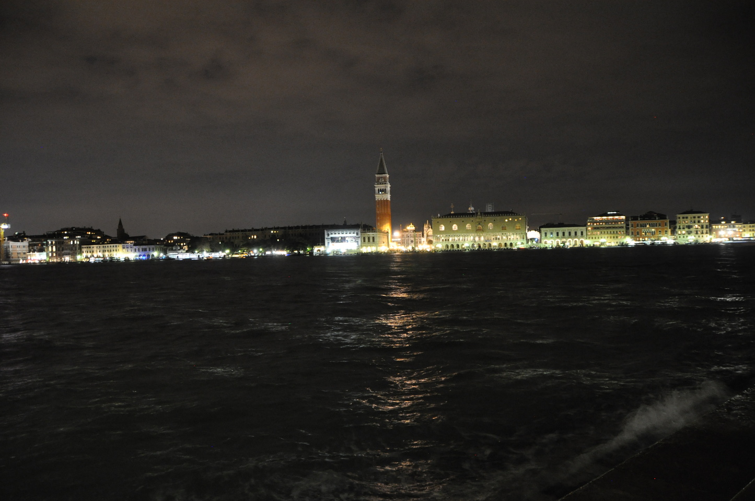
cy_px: 250
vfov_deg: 47.8
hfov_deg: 67.4
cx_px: 378
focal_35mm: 27
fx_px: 566
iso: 1600
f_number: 3.5
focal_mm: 18
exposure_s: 1/1.6
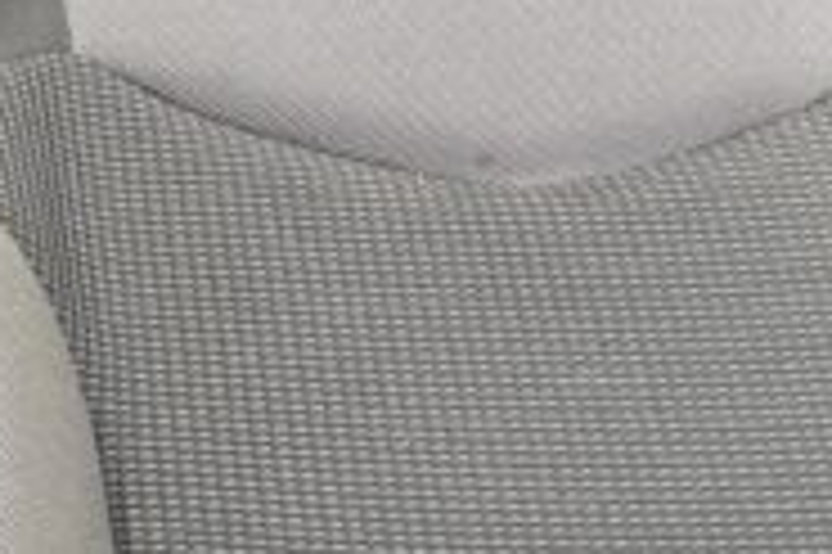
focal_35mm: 117
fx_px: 2702
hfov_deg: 15.8
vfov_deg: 11.2
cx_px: -490
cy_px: -315
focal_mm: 5.1
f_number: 1.6
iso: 50
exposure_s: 1/121
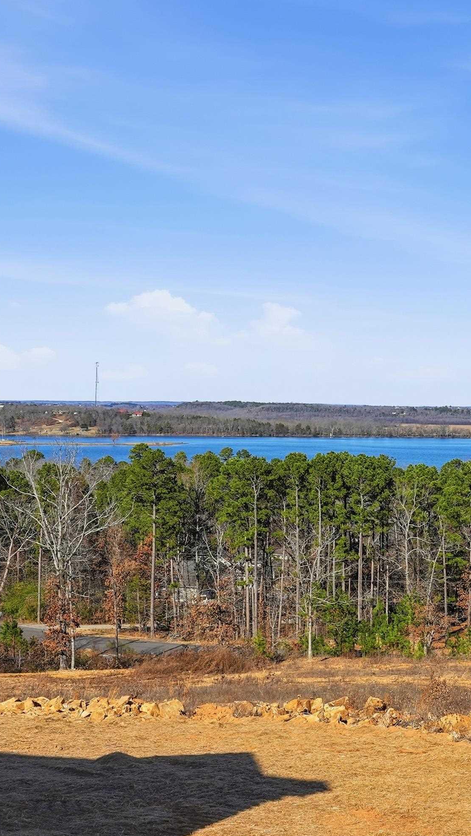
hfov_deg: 24.2
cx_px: 526
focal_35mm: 46
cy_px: 421
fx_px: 1021
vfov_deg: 44.6
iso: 250
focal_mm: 29
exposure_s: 1/2500
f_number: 9
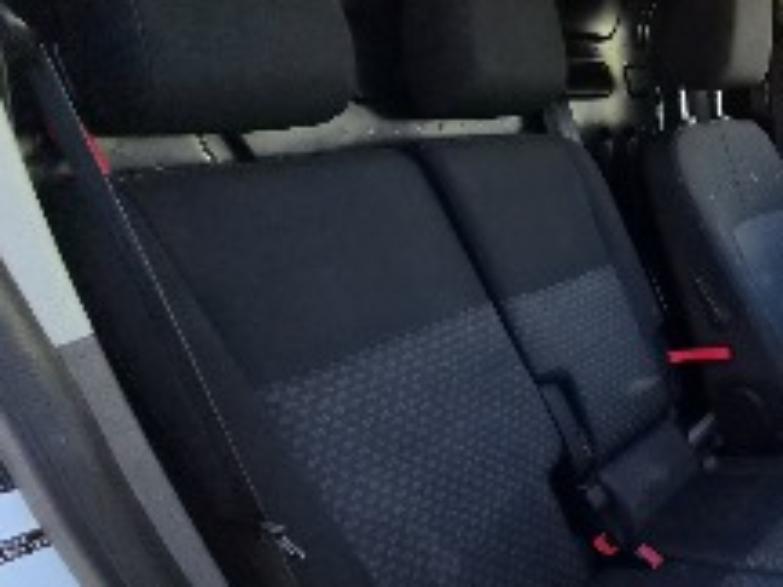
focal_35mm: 25
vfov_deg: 54.3
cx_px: 747
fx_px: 565
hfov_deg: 56.5
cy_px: 366
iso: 160
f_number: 2.2
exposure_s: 1/998
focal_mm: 2.2
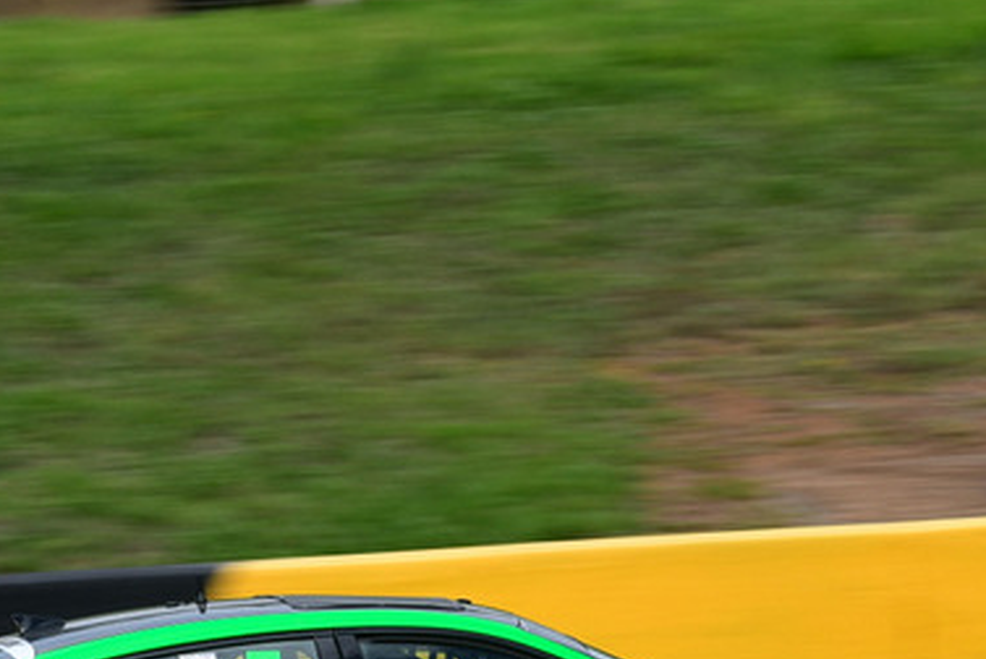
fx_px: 20063
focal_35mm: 732
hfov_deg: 2.8
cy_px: 557
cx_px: 594
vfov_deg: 1.9
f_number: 13
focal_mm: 230
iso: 200
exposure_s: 1/320
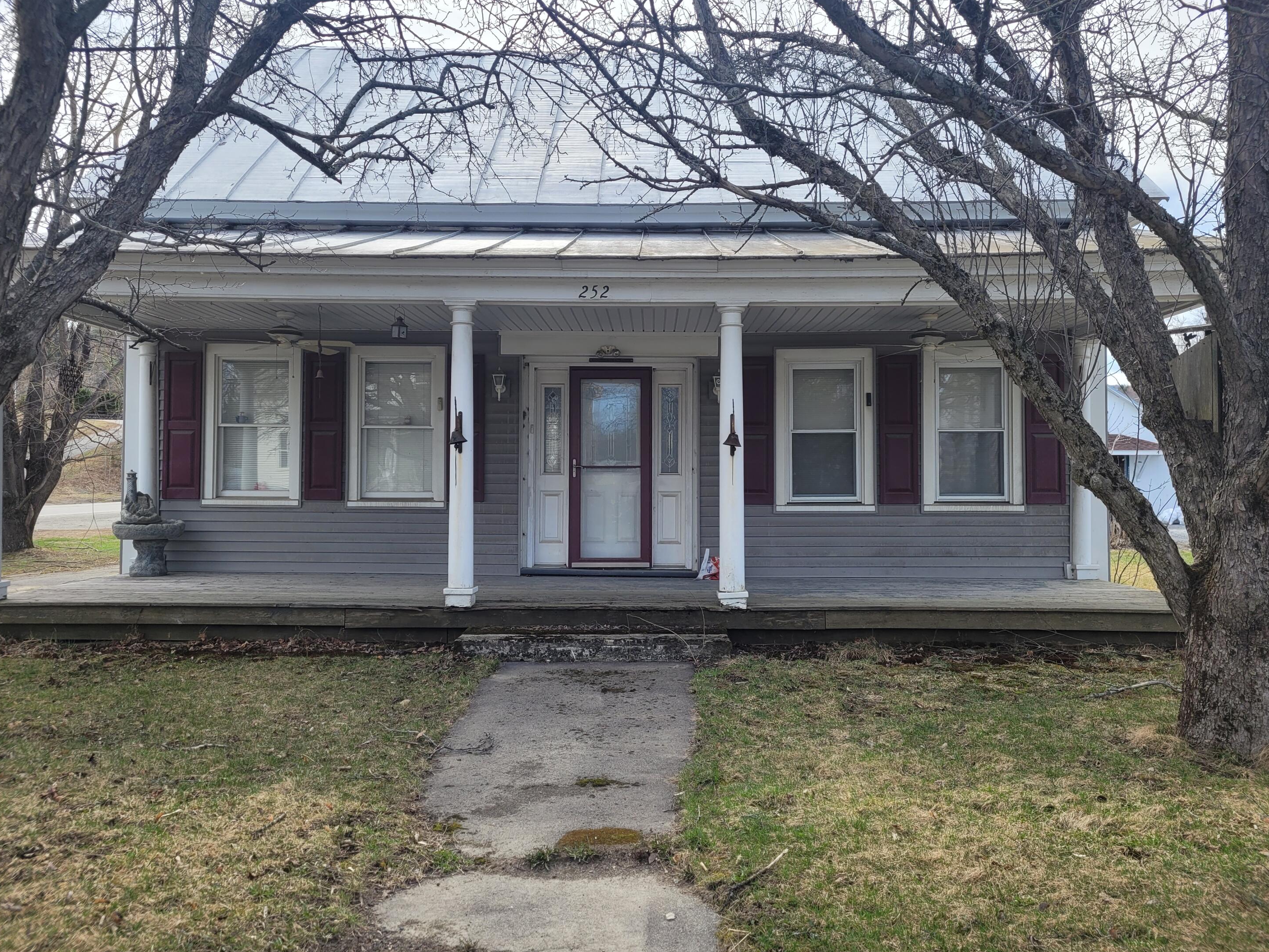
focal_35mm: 27
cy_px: 463
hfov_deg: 65.3
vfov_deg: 51.4
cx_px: 627
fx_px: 990
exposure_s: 1/885
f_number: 1.8
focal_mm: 5.4
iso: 40
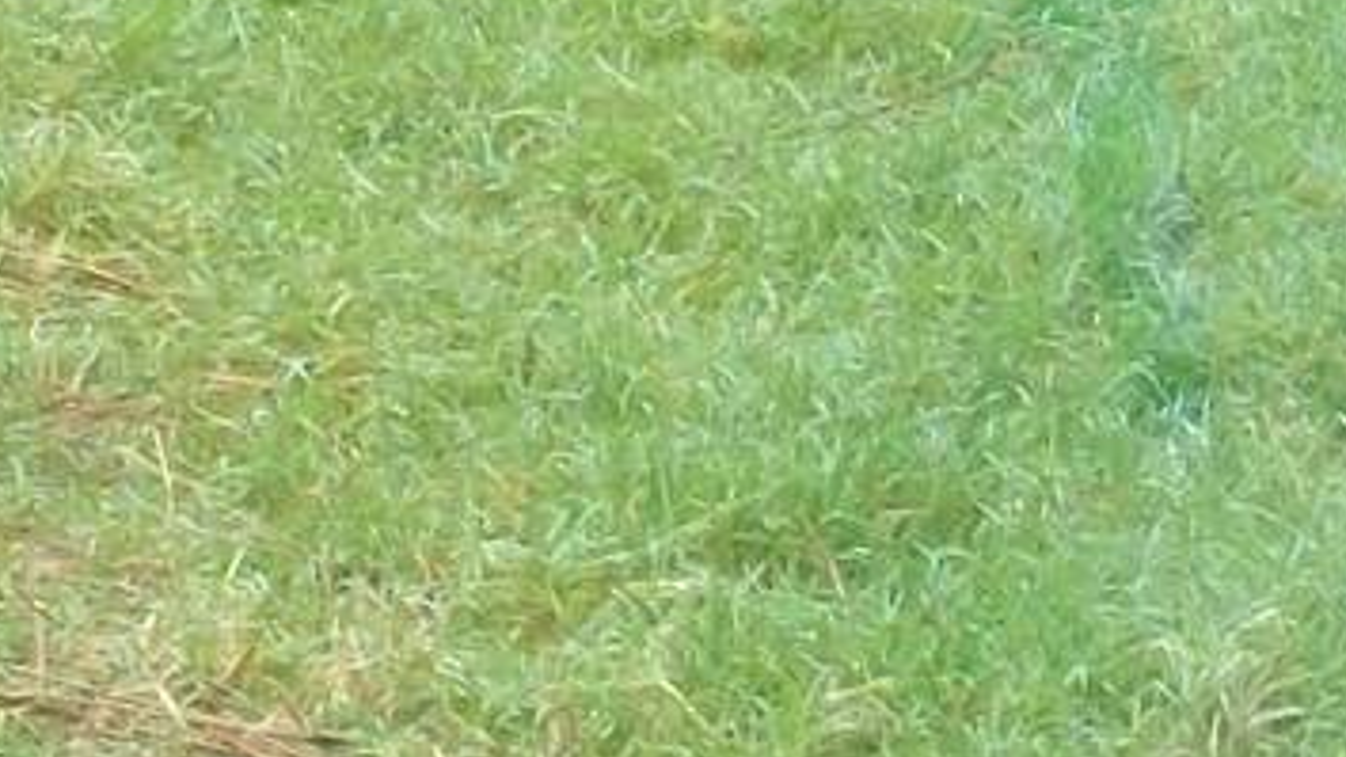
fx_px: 18449
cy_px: -1297
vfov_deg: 2.3
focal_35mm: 517
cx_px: -574
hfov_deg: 4.2
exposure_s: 1/80
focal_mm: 18.8
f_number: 5.7
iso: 320
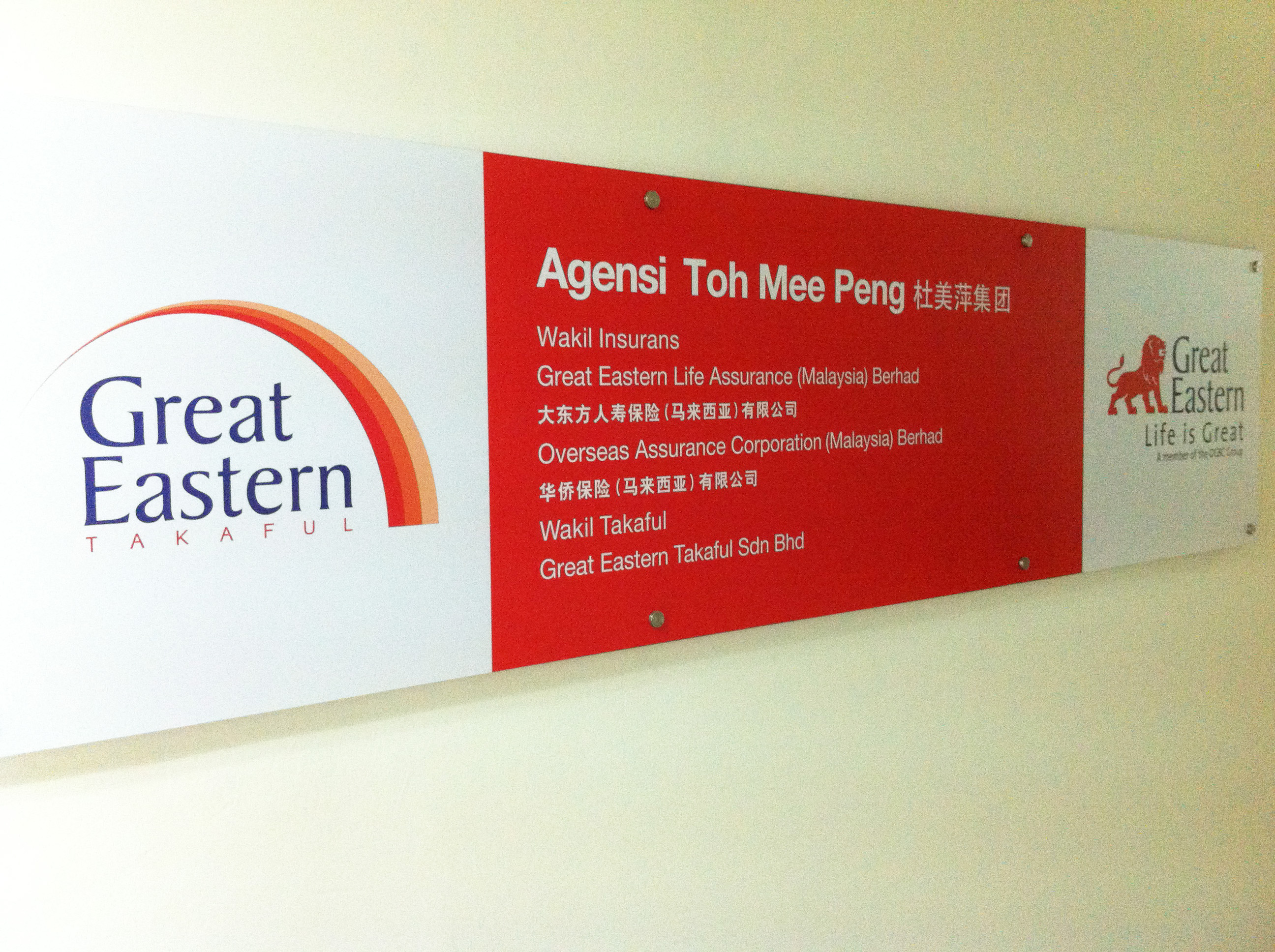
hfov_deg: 52.7
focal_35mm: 35
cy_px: 476
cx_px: 638
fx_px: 1287
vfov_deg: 40.6
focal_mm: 3.85
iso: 400
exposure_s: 1/15
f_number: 2.8
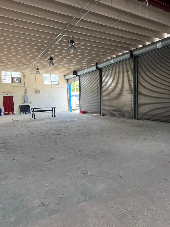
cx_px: 85
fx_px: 157
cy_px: 114
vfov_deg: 71.6
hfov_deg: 56.8
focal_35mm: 24
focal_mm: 6.76
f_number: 1.78
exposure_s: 1/121
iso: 160
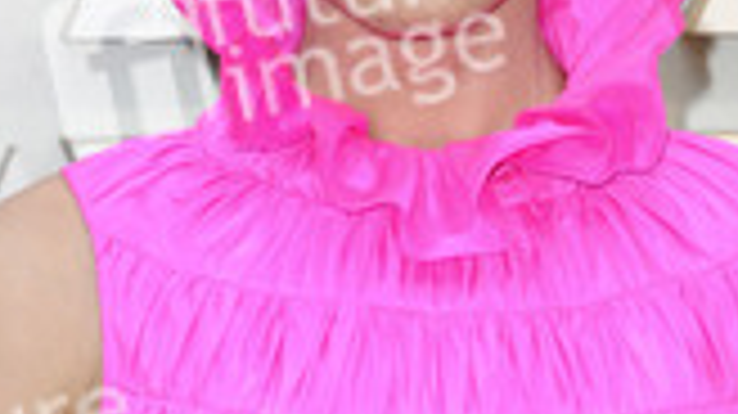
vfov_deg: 3.0
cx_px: 407
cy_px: 270
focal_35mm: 409
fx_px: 7998
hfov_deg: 5.3
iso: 800
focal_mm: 160
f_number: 8
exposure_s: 1/250
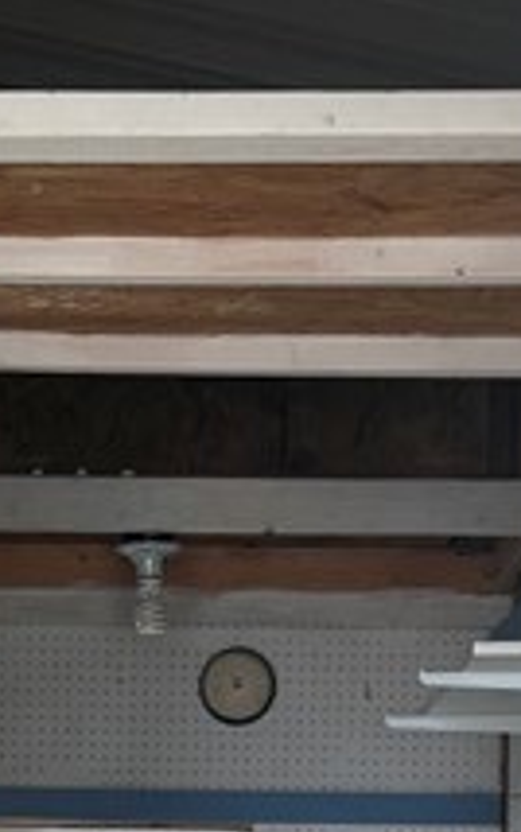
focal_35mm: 132
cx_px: 136
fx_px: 2995
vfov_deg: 14.6
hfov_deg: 9.9
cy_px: 1283
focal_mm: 5.96
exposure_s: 1/122
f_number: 1.6
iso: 80
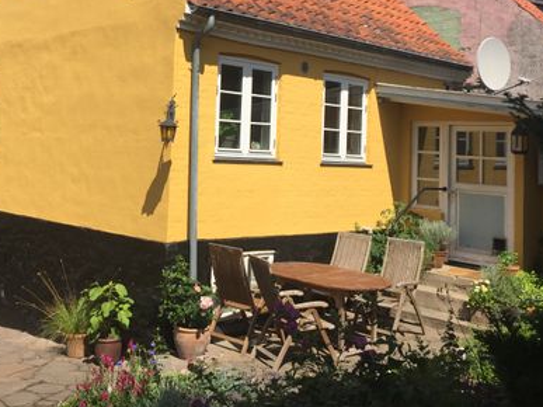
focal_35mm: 45
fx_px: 706
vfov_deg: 31.5
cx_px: 175
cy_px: 98
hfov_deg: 41.5
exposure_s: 1/2198
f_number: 2.2
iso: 32
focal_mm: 4.15
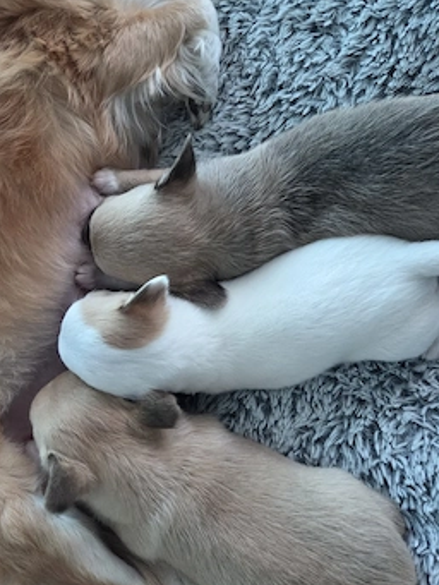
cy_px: 309
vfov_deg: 65.3
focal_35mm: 27
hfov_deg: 51.4
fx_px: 456
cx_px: 214
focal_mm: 5.4
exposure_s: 1/101
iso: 1000
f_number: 1.8
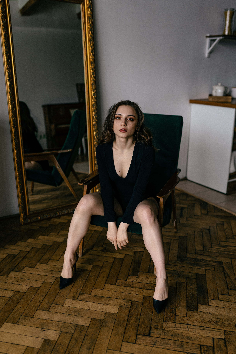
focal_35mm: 35
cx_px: 118
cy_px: 177
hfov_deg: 37.9
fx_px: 344
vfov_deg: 54.4
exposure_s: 1/320
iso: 50
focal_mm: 35
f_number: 1.8
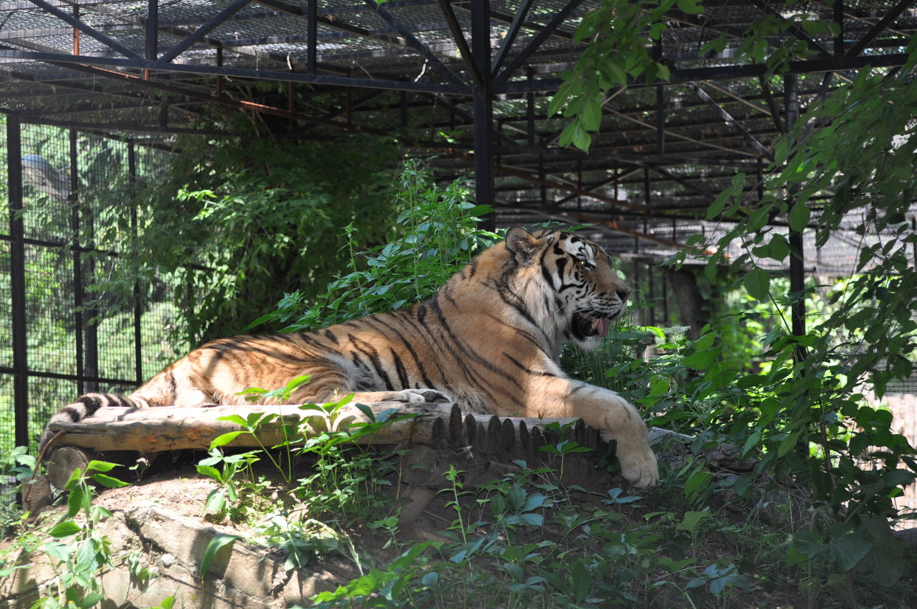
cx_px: 458
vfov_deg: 10.6
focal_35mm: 129
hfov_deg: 15.9
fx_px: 3282
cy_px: 304
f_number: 4.5
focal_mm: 86
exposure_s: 1/200
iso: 280
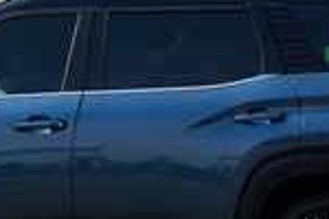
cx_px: 77
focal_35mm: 237
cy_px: 102
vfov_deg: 5.8
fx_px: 2167
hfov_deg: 8.7
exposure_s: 1/800
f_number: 5.6
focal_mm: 37
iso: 160
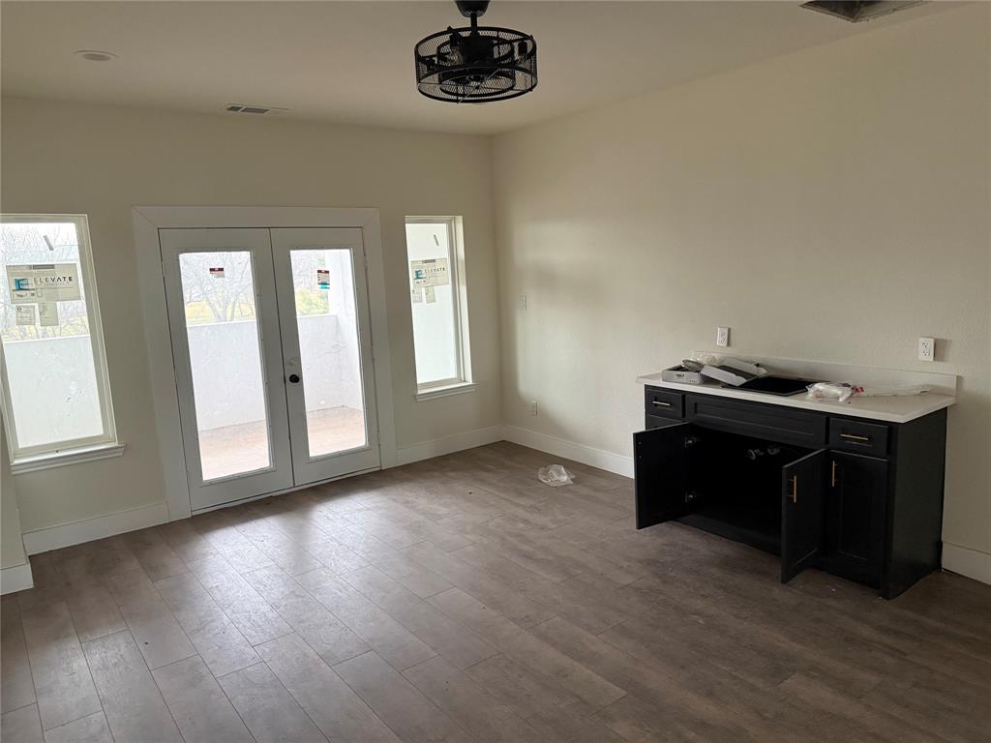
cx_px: 496
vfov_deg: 56.8
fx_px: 687
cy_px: 372
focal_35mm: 24
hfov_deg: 71.6
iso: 500
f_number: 1.78
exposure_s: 1/60
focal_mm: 6.76
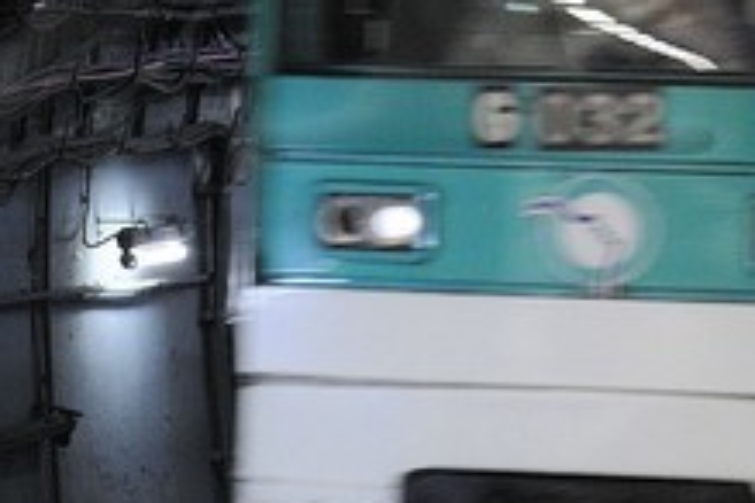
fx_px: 7361
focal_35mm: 351
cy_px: -403
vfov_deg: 3.9
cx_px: 317
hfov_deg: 5.9
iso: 1600
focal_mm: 48
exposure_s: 1/40
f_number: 3.5
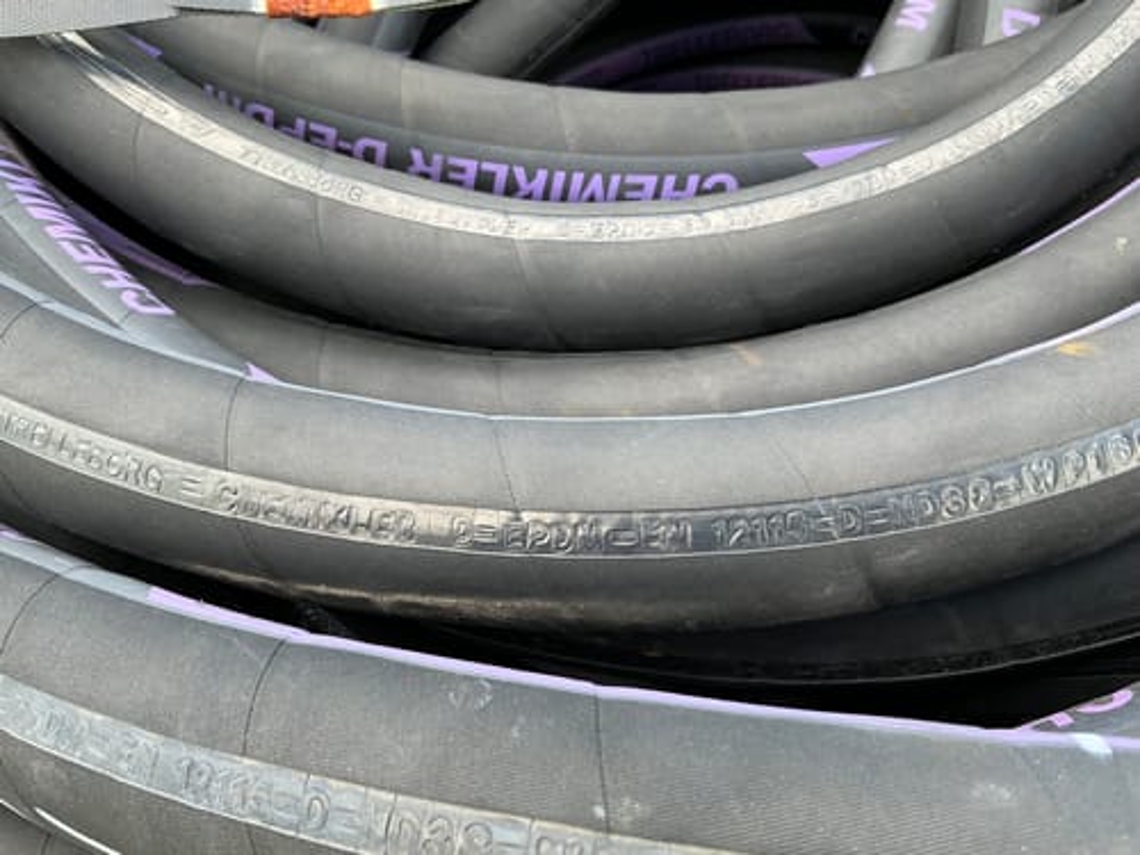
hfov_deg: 63.4
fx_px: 922
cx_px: 570
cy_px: 428
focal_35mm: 28
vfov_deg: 49.7
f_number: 1.8
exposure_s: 1/122
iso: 40
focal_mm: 3
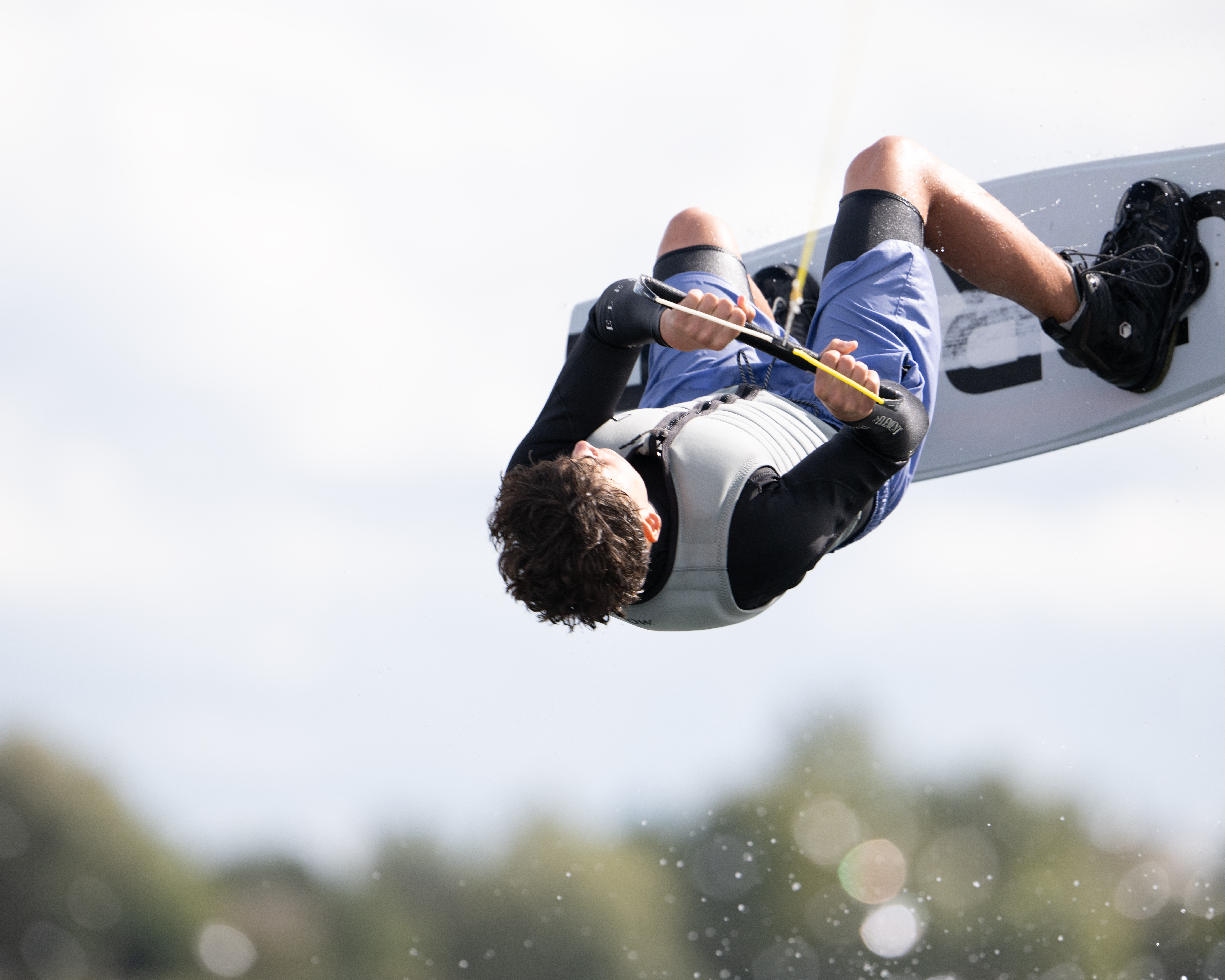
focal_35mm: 451
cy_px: 490
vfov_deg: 3.4
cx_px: 683
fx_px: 16352
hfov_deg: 4.3
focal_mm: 400
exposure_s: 1/2500
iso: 320
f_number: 4
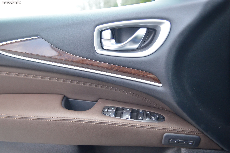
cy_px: 76
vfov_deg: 50.2
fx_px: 163
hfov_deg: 70.5
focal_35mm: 26
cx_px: 115
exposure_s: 1/250
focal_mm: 17
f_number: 2.8
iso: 1600
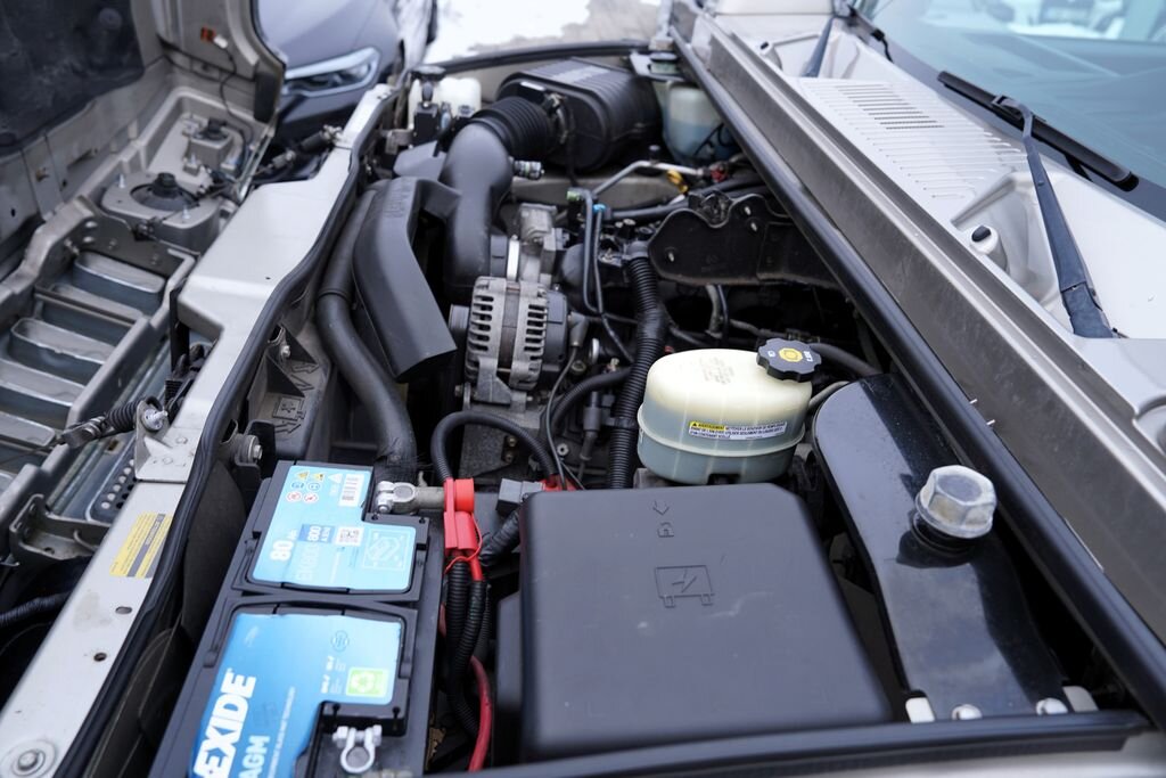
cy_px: 389
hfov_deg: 73.7
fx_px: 777
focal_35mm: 24
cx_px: 583
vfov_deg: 53.1
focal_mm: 24
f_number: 4
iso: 100
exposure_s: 1/60
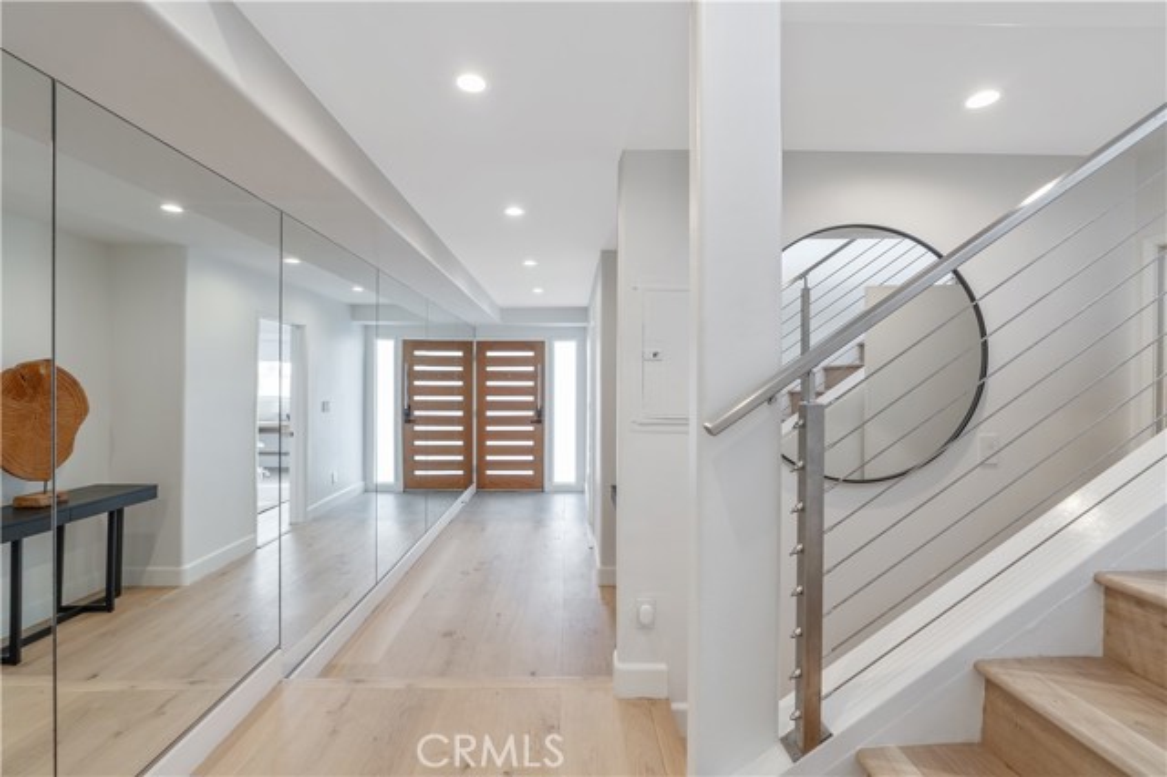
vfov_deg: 73.7
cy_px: 388
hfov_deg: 96.8
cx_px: 584
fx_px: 518
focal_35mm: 16
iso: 100
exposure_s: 1/2
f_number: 9
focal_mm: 16
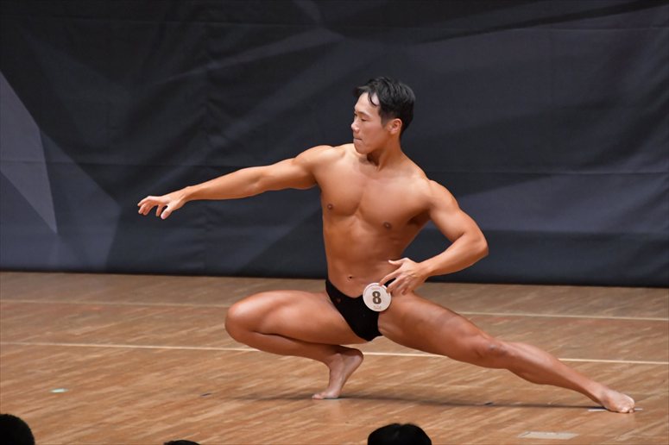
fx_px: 8359
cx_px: 334
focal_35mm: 450
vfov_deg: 3.1
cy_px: 222
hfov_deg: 4.6
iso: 6400
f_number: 5.6
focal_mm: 300
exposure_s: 1/400
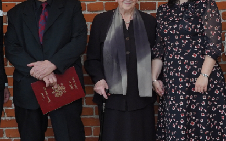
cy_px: 79
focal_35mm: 100
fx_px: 616
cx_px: 231
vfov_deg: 13.1
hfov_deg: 20.1
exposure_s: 1/100
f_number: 7.1
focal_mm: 31
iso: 640
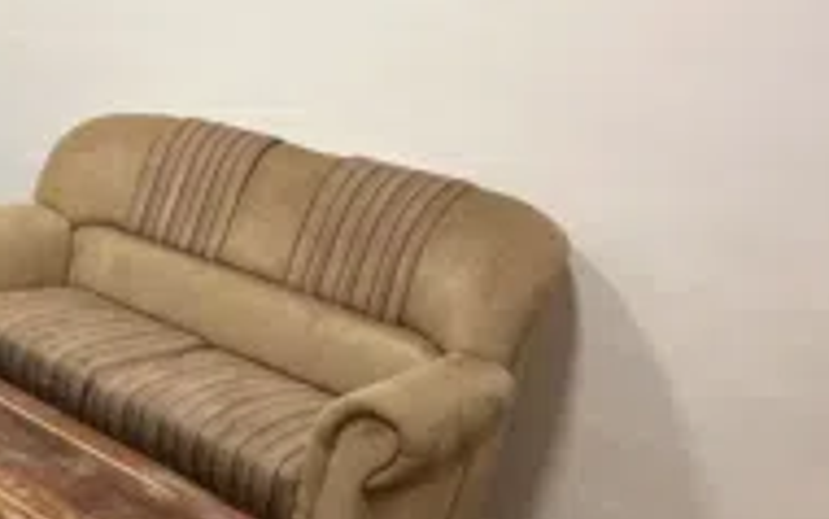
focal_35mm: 50
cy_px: 222
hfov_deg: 31.1
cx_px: -253
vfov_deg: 25.8
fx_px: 1130
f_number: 2.2
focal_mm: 2.22
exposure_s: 1/50
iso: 320
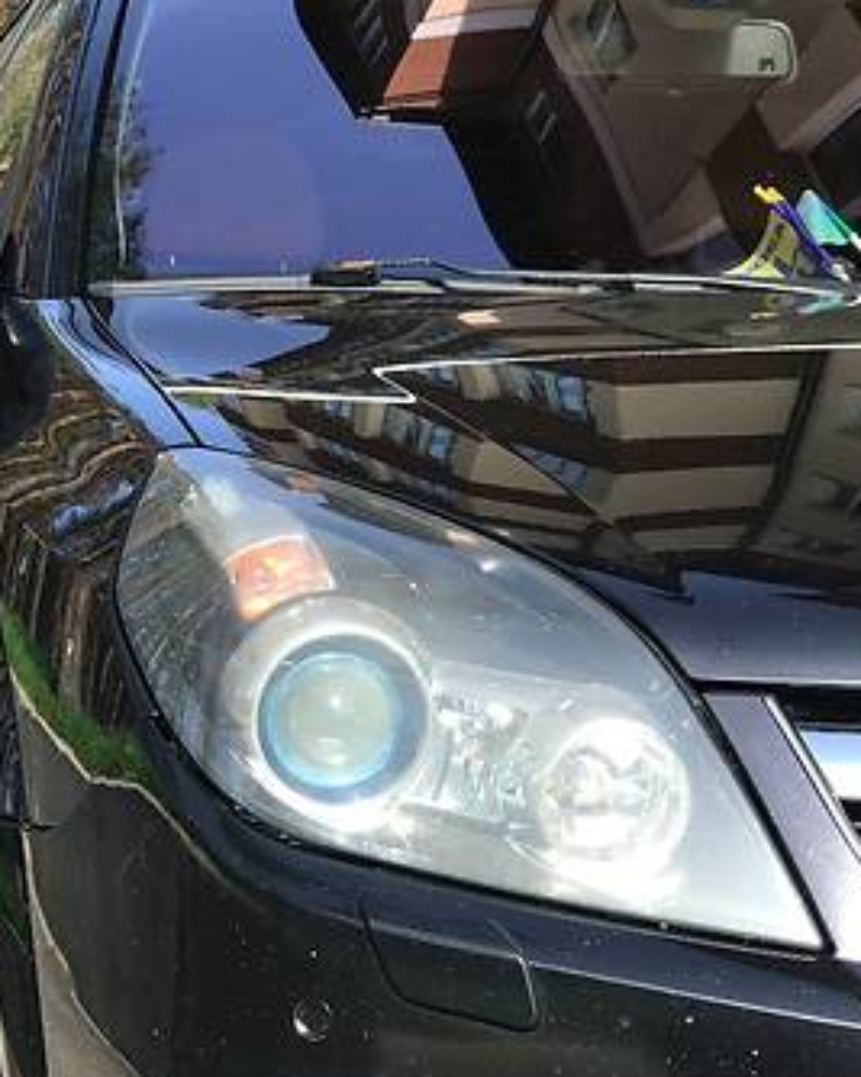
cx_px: 229
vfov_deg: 19.1
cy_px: 751
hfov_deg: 15.3
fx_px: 3187
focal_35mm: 100
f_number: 2.8
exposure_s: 1/242
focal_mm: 6.6
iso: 20
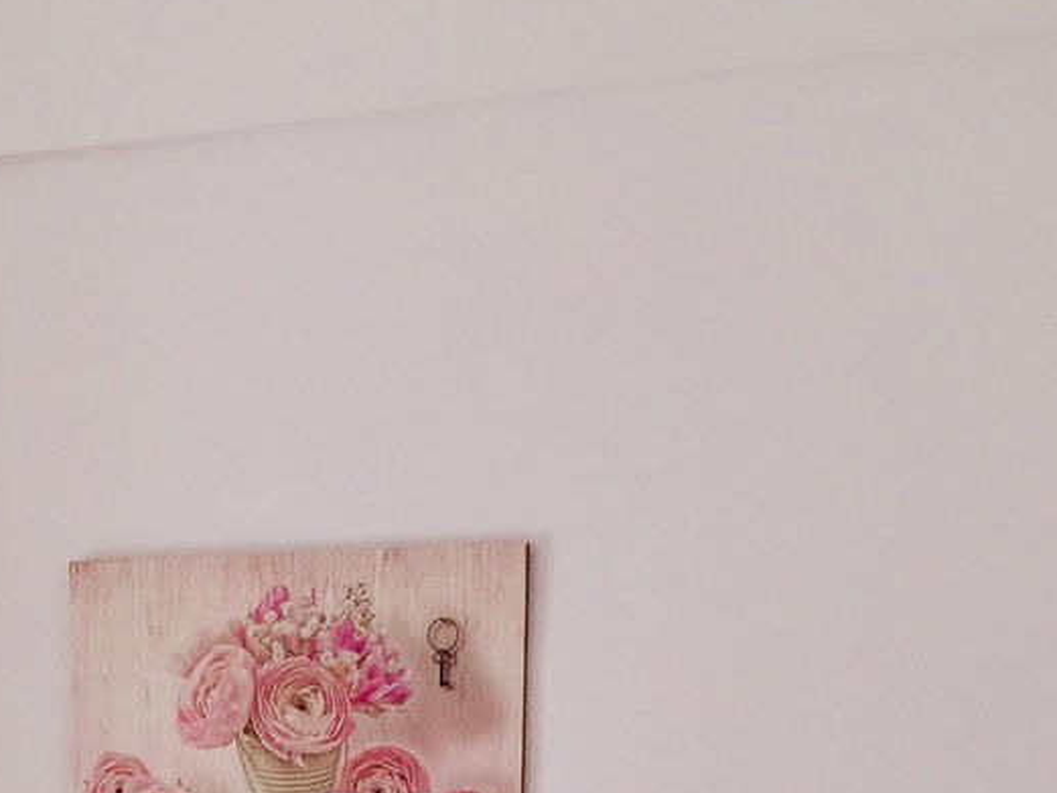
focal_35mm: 89
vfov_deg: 15.4
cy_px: 1156
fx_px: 2718
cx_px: 67
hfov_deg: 21.4
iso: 32
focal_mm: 4.15
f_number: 2.2
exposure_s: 1/113
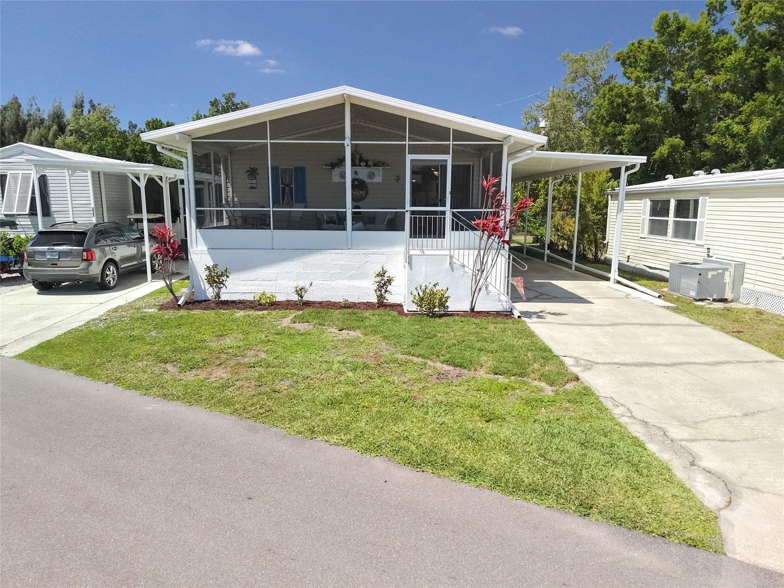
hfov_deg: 71.6
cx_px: 392
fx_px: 544
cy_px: 294
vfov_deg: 56.8
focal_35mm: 24
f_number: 1.8
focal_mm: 8.67
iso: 800
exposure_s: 1/8000
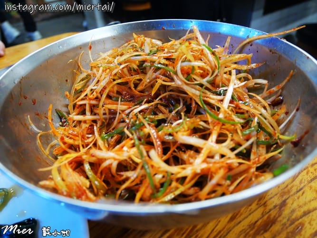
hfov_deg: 71.6
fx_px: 220
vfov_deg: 56.8
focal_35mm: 24
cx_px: 158
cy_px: 119
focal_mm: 12
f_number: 3.5
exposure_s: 1/60
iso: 1600
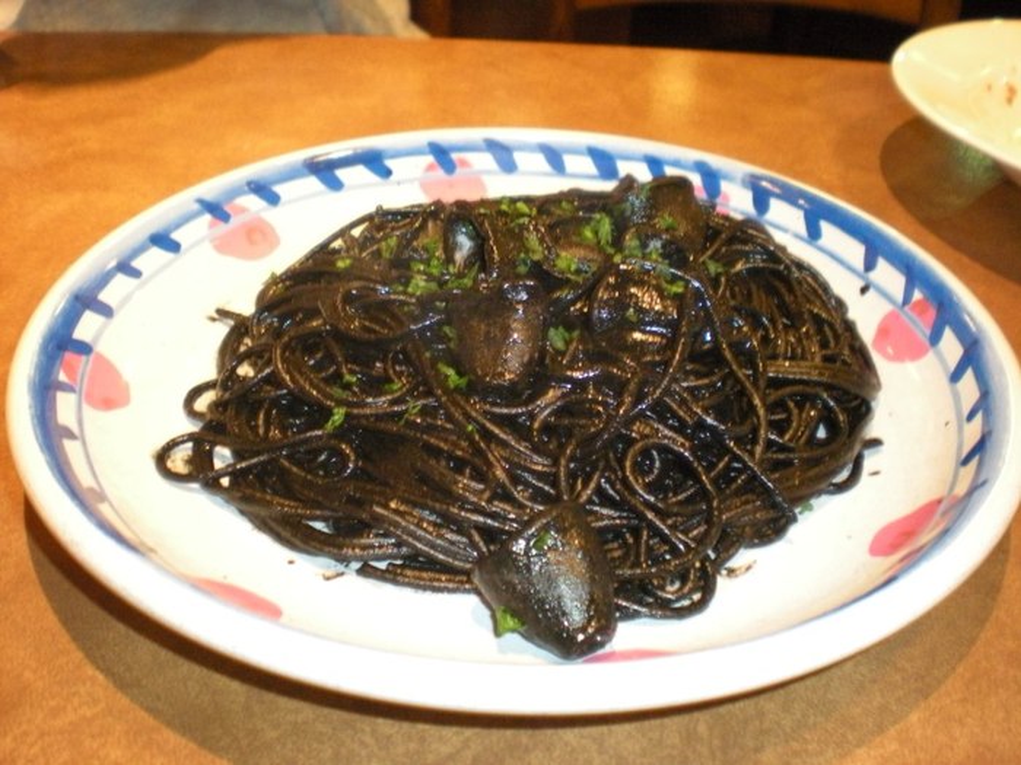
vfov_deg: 37.7
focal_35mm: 38
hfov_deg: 49.0
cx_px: 510
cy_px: 382
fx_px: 1121
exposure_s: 1/11.8
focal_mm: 6.3
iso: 400
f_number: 3.1
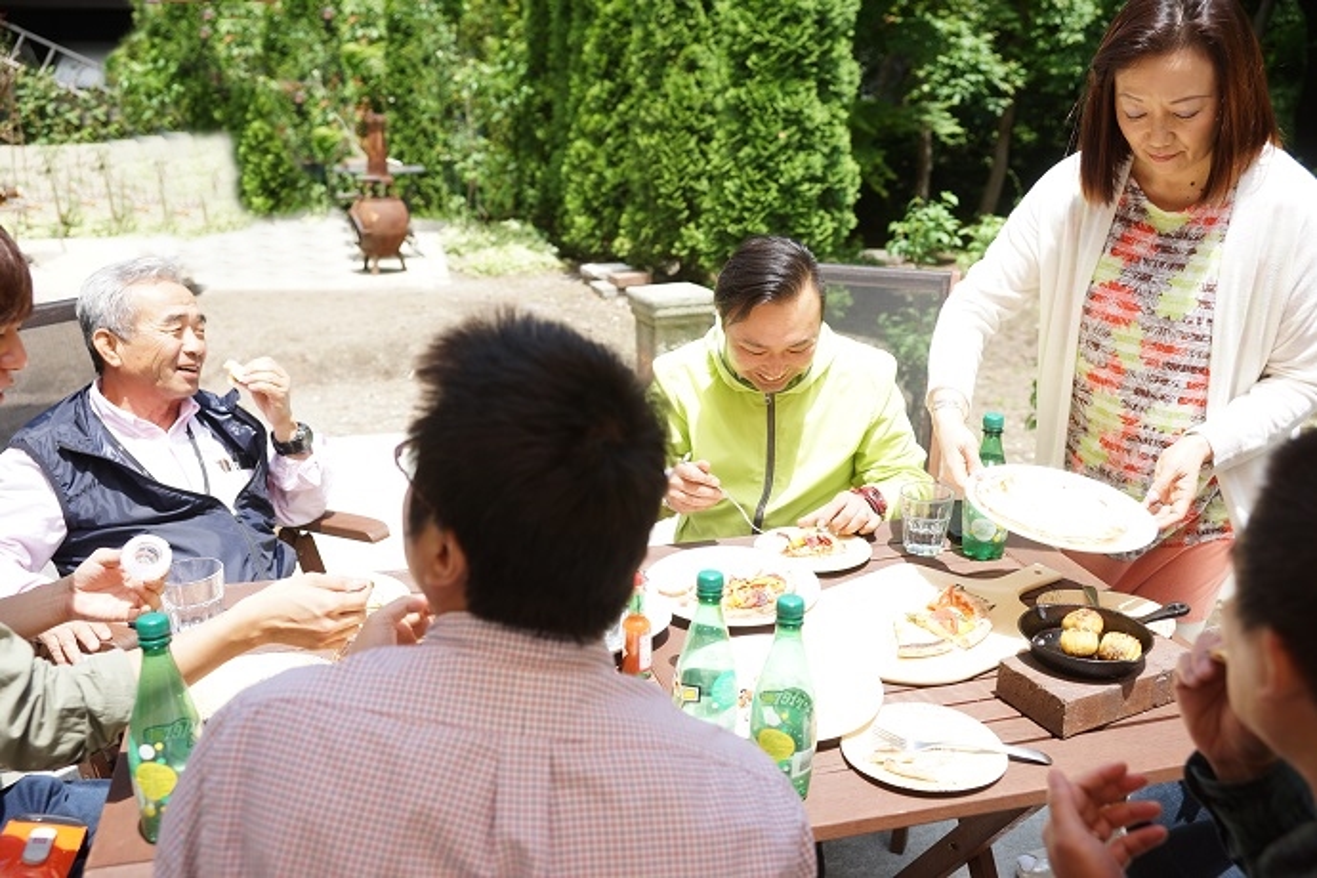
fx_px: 1280
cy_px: 439
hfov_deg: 54.4
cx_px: 658
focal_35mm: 35
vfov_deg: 37.9
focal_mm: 35
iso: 200
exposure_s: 1/640
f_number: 3.5
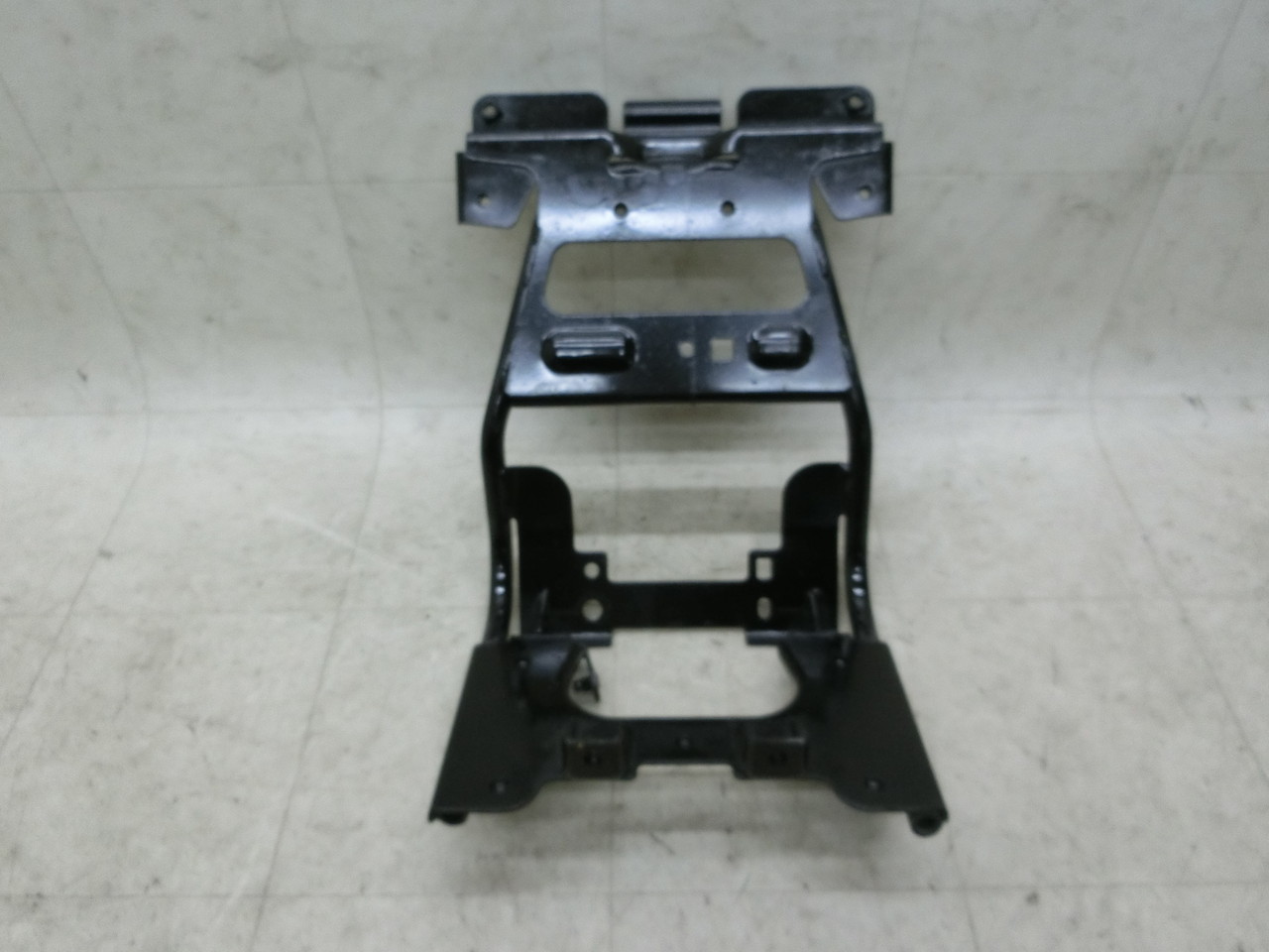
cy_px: 476
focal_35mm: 25
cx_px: 634
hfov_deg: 69.4
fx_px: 916
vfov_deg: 54.9
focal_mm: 4.5
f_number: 3.5
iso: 400
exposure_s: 1/125
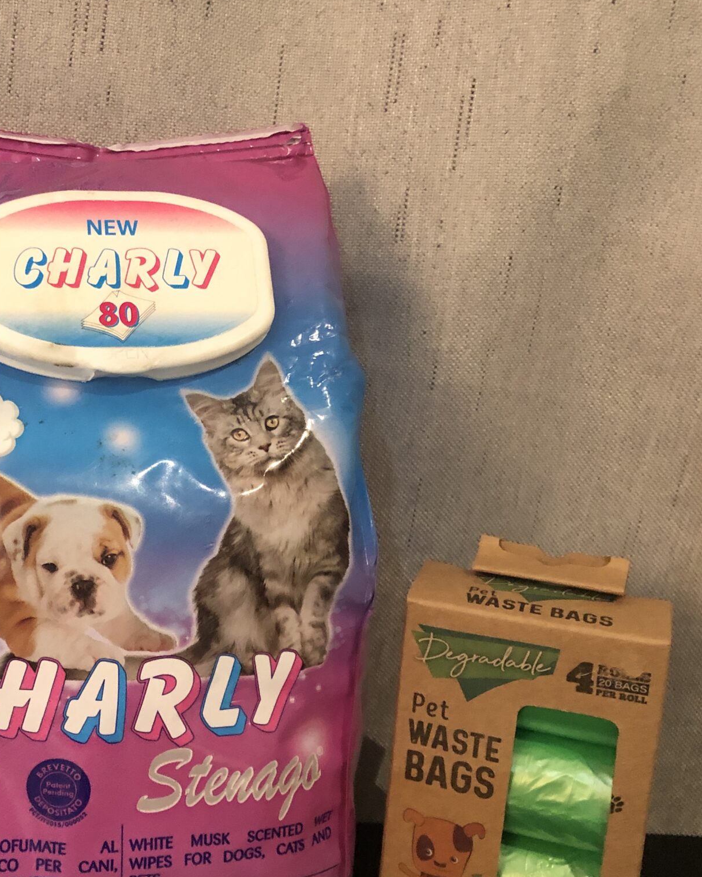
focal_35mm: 46
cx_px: 177
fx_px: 1195
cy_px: 426
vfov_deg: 40.3
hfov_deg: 32.2
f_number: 1.8
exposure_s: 1/6
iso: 80
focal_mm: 4
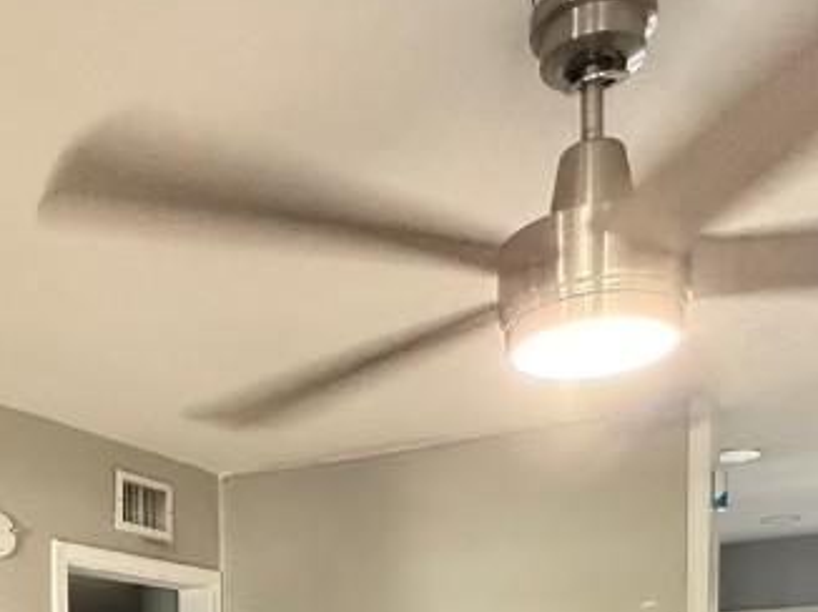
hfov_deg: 42.3
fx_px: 1039
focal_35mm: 44
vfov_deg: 27.9
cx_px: 258
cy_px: 773
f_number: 2.2
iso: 800
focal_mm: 2.22
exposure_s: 1/60
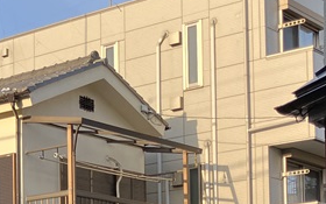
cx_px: -46
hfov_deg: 17.7
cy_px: 318
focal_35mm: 113
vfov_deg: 11.1
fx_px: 1004
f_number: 1.8
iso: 32
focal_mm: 3.99
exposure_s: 1/552
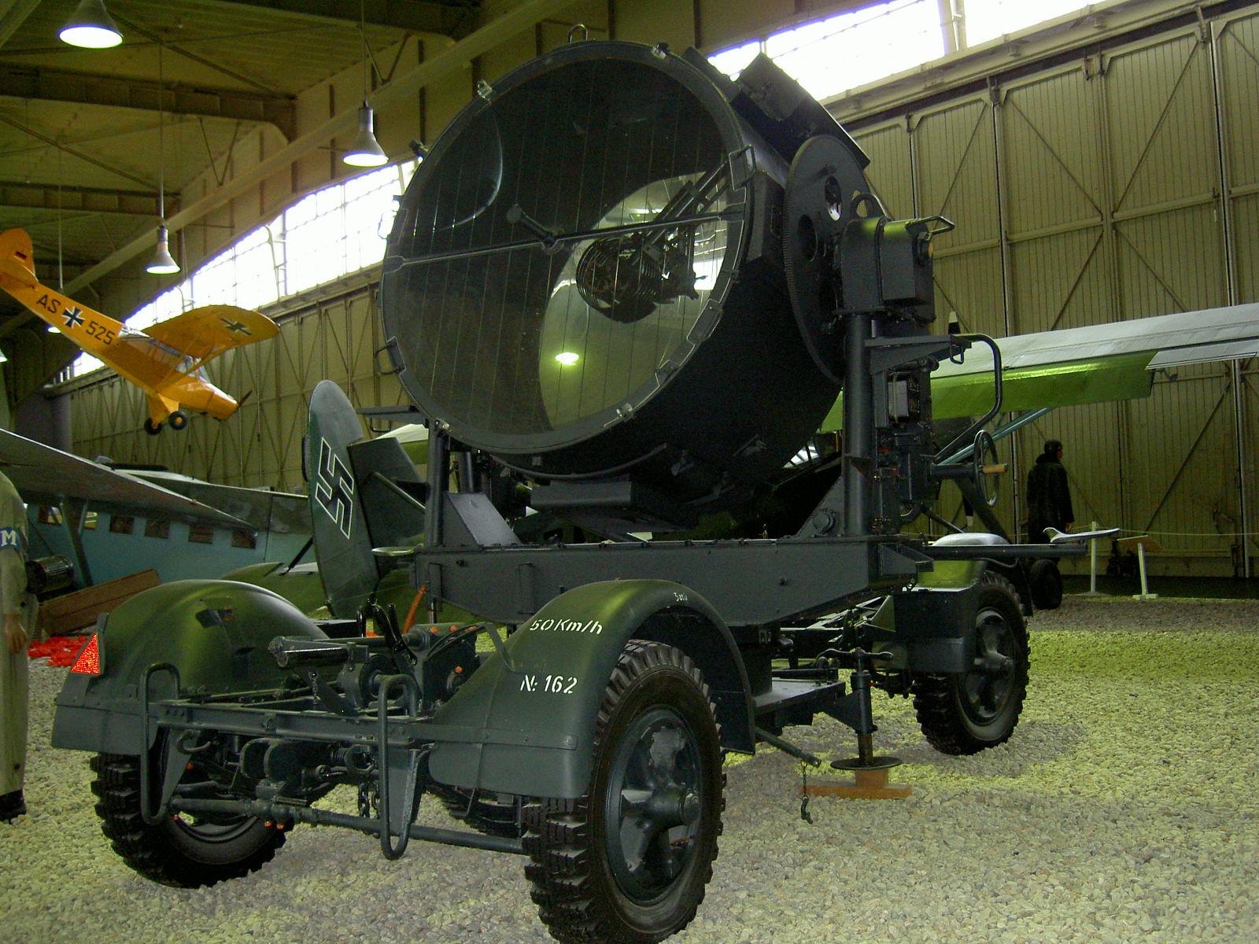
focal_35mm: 39
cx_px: 630
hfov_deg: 47.9
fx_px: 1418
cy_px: 472
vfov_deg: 36.8
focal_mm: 8
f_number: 2.8
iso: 100
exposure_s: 1/59.5
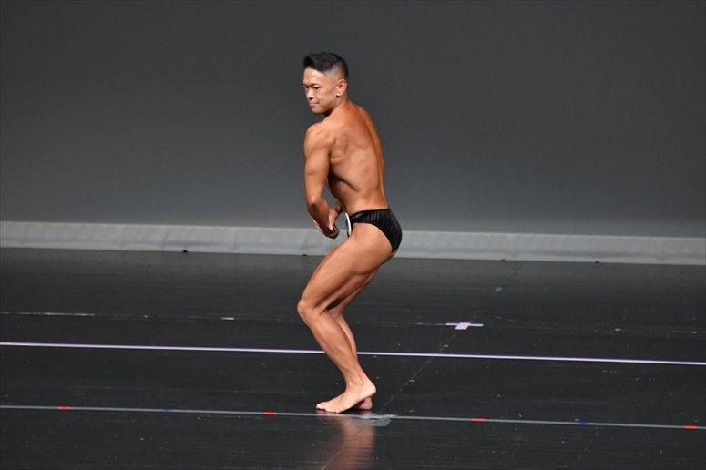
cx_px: 353
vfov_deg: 3.7
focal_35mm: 375
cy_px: 235
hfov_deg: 5.5
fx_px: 7351
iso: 4000
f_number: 5.6
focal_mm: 250
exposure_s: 1/400
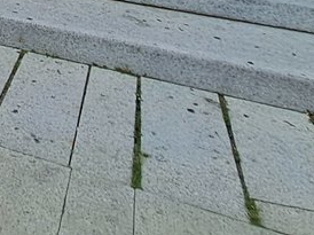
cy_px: -279
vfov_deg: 16.5
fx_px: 517
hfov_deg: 26.2
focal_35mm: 57
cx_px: -140
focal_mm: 1.42
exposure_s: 1/3413
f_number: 2.2
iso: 40
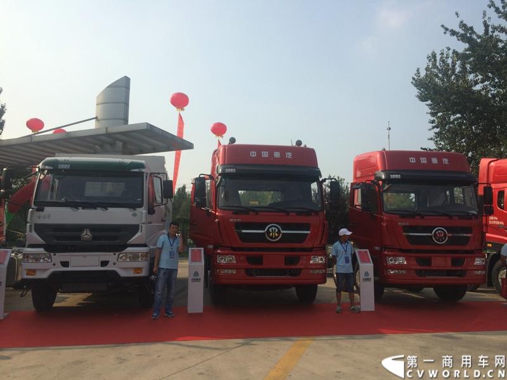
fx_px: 425
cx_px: 254
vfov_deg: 48.2
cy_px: 190
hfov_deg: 61.7
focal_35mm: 29
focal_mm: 4.15
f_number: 2.2
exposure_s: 1/2740
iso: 32
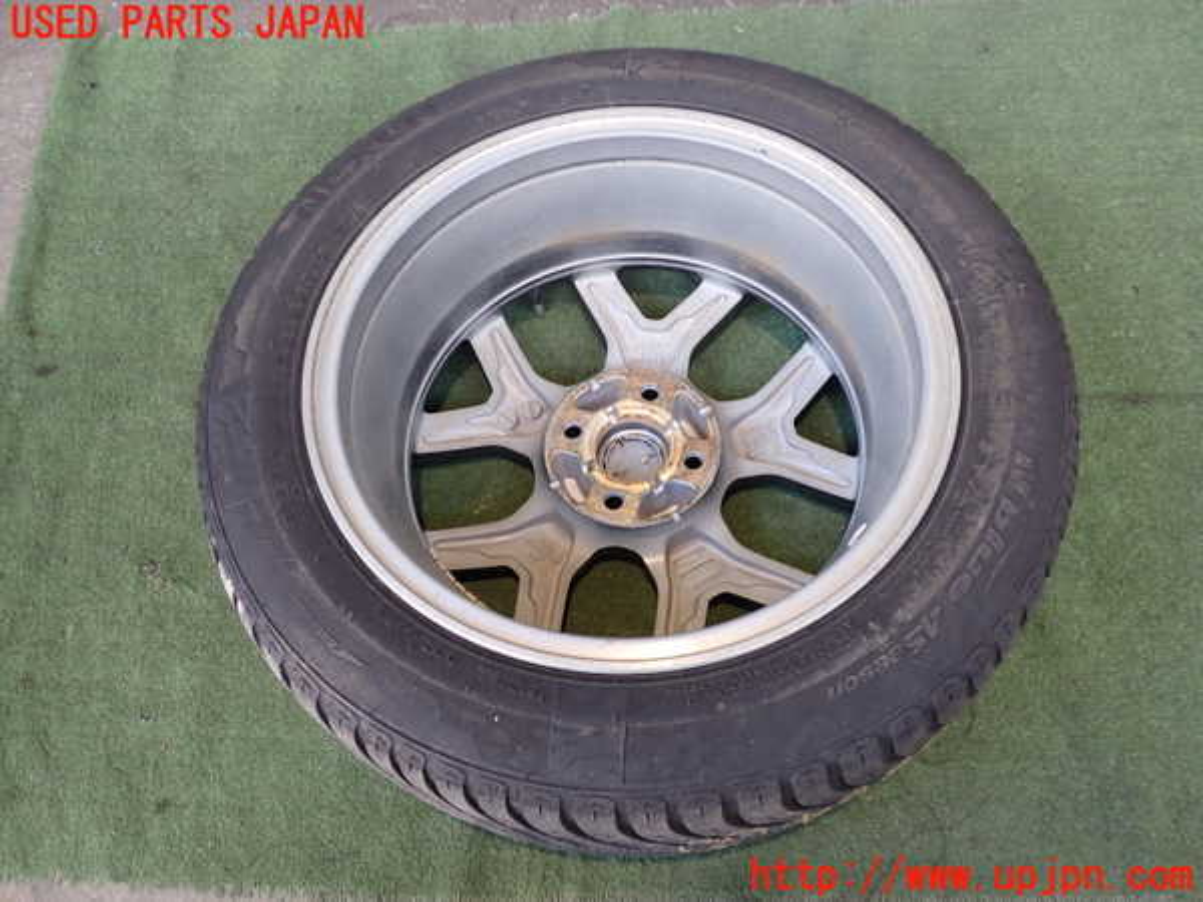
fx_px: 1043
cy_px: 451
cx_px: 602
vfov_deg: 46.8
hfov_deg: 60.0
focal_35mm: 30
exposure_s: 1/50
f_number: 2.3
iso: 200
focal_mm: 5.4
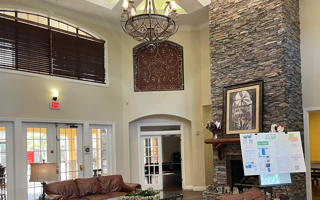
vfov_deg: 38.9
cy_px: 136
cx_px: 180
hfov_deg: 59.5
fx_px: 279
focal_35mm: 32
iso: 125
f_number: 1.6
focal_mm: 5.1
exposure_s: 1/60
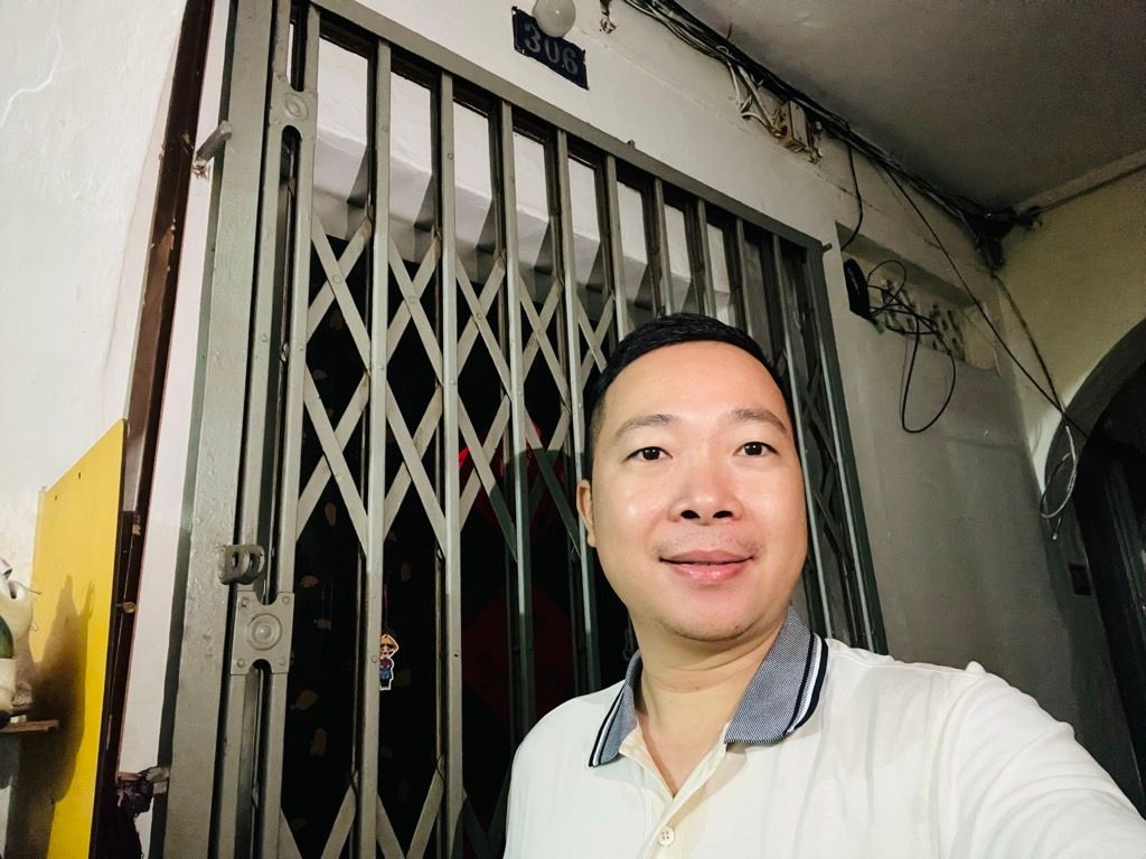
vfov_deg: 58.9
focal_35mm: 23
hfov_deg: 73.9
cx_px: 573
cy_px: 430
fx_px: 761
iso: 800
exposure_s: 1/17
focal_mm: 2.71
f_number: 2.2
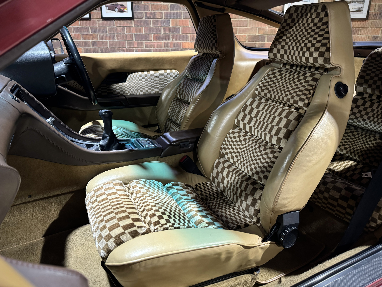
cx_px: 191
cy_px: 144
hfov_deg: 71.6
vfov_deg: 56.8
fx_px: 265
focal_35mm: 24
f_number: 1.78
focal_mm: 6.76
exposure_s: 1/50
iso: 640
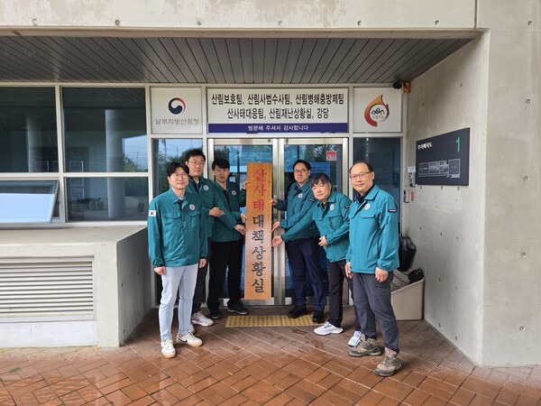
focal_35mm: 23
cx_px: 270
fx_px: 359
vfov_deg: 58.9
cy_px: 203
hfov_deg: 73.9
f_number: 1.8
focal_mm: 5.4
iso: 125
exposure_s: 1/180
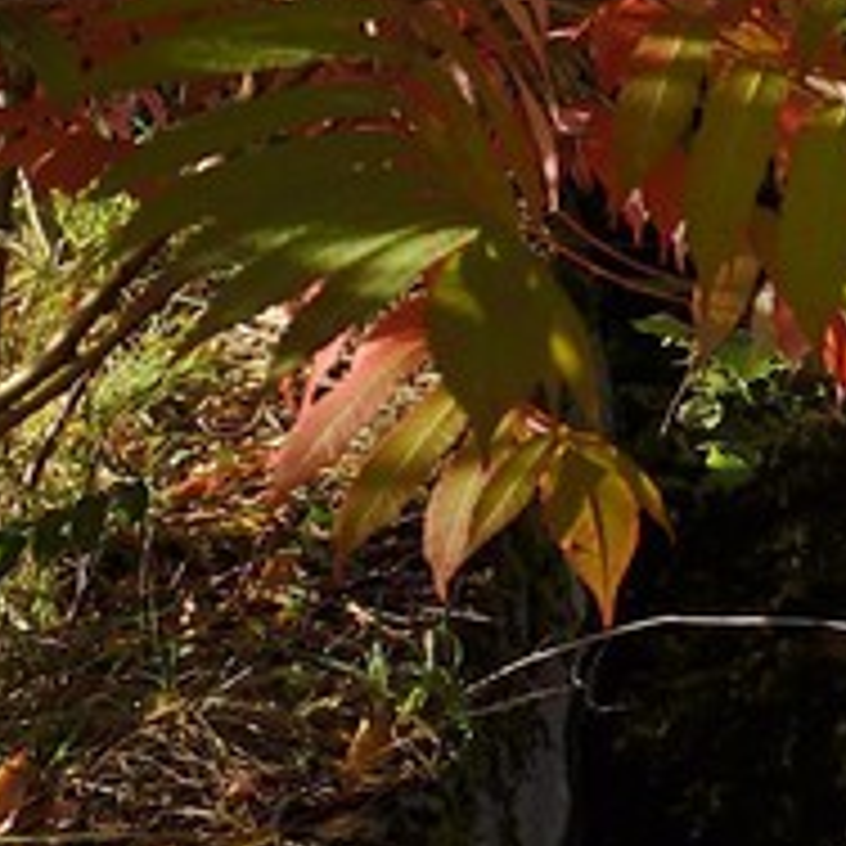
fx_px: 2793
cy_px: -477
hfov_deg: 9.0
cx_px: 3132
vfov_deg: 15.7
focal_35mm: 101
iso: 200
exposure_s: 1/250
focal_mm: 14
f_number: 7.1
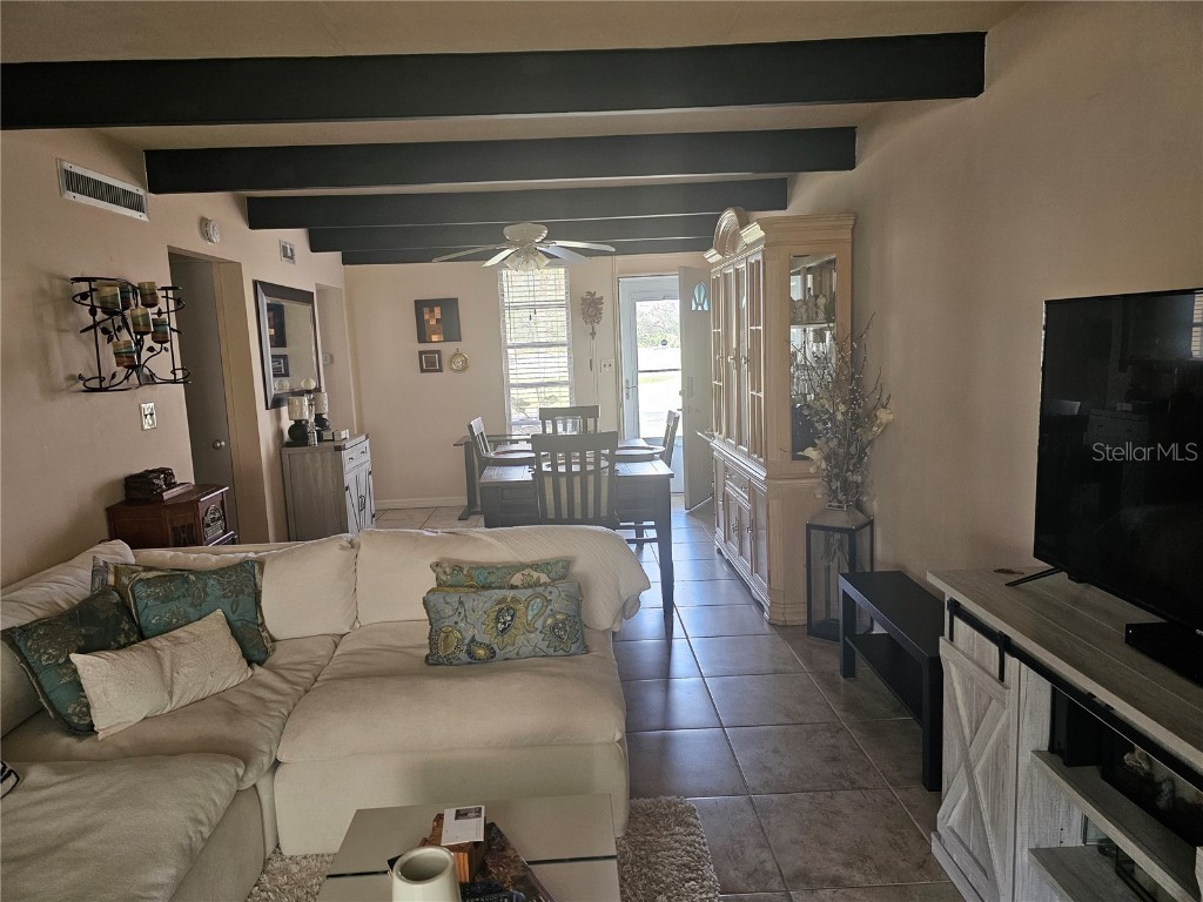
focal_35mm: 23
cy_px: 451
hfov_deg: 73.9
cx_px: 602
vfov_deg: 58.9
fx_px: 799
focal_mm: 6.3
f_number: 1.7
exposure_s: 1/120
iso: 200
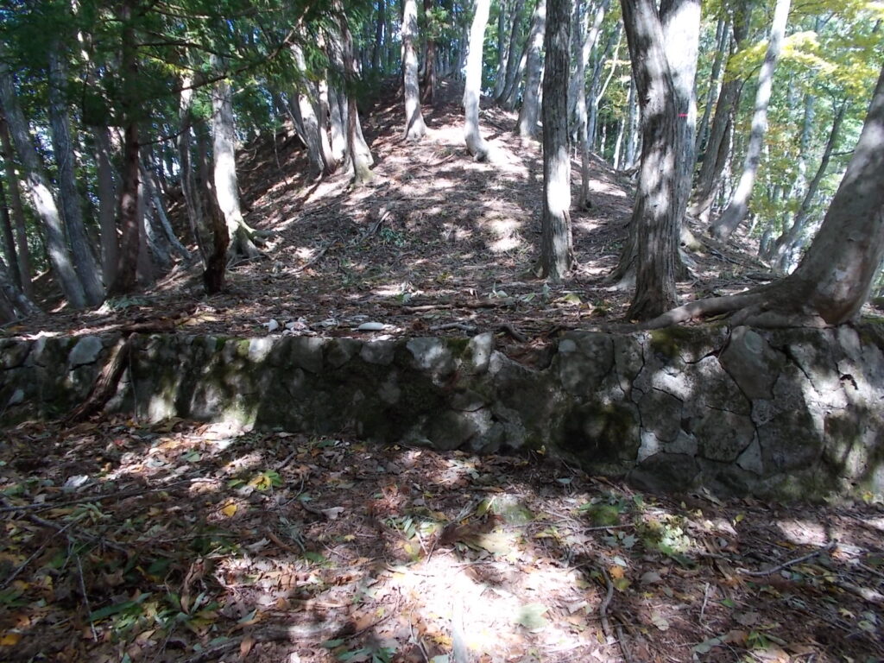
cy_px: 332
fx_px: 664
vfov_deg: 53.1
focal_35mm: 26
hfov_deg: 67.3
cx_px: 442
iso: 80
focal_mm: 4.6
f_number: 3.2
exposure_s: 1/50
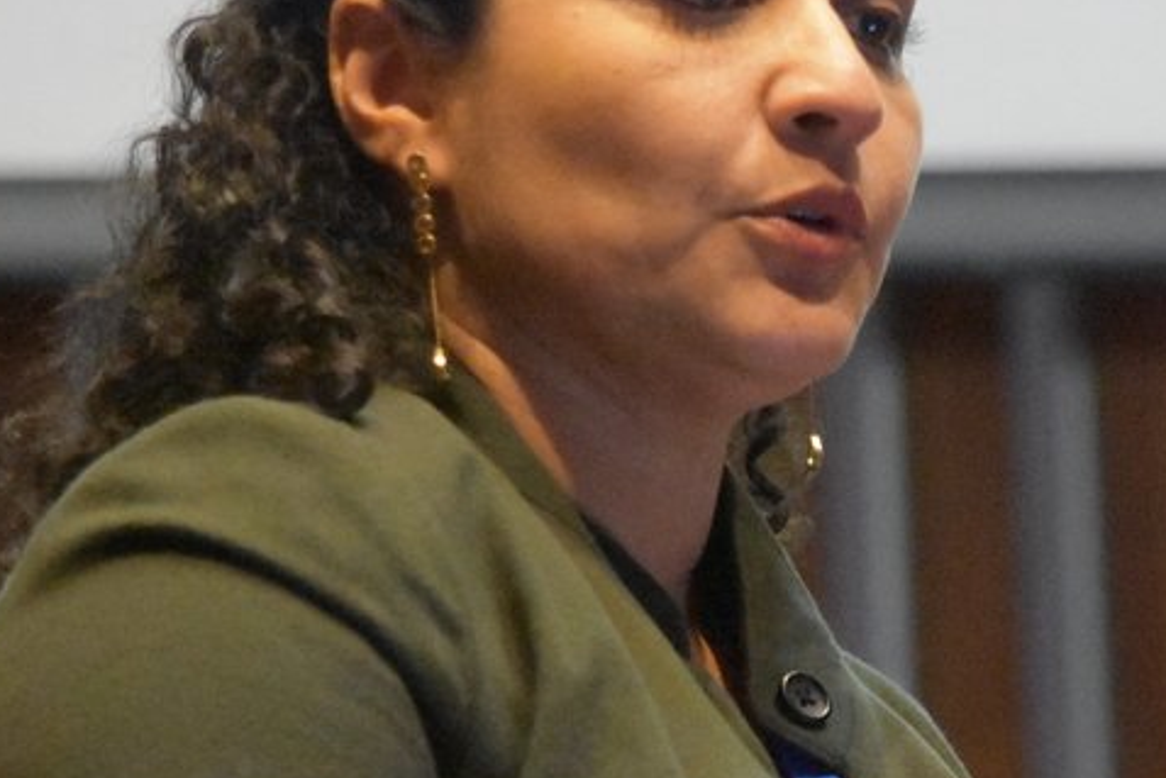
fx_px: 16466
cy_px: 454
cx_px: 690
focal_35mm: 508
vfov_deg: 2.7
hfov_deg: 4.1
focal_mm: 135
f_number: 4.8
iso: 12800
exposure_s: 1/200
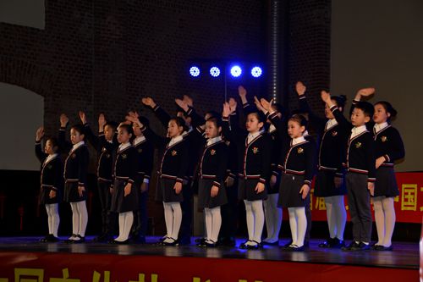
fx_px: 987
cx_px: 212
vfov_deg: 16.3
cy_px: 141
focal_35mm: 84
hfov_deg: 24.2
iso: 250
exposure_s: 1/125
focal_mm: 56
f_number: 5
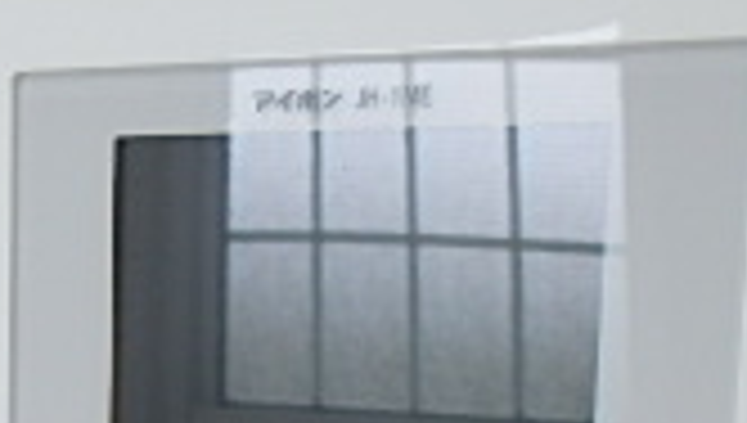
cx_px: 216
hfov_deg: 24.0
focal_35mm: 88
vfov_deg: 12.9
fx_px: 1746
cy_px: 675
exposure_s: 1/50
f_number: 3.5
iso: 200
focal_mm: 3.7
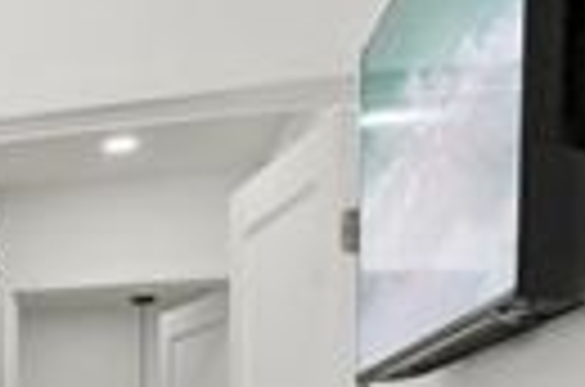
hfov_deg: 17.9
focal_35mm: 76
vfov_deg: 17.1
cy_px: 461
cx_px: -601
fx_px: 1232
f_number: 8
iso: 400
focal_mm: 14
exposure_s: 1/80
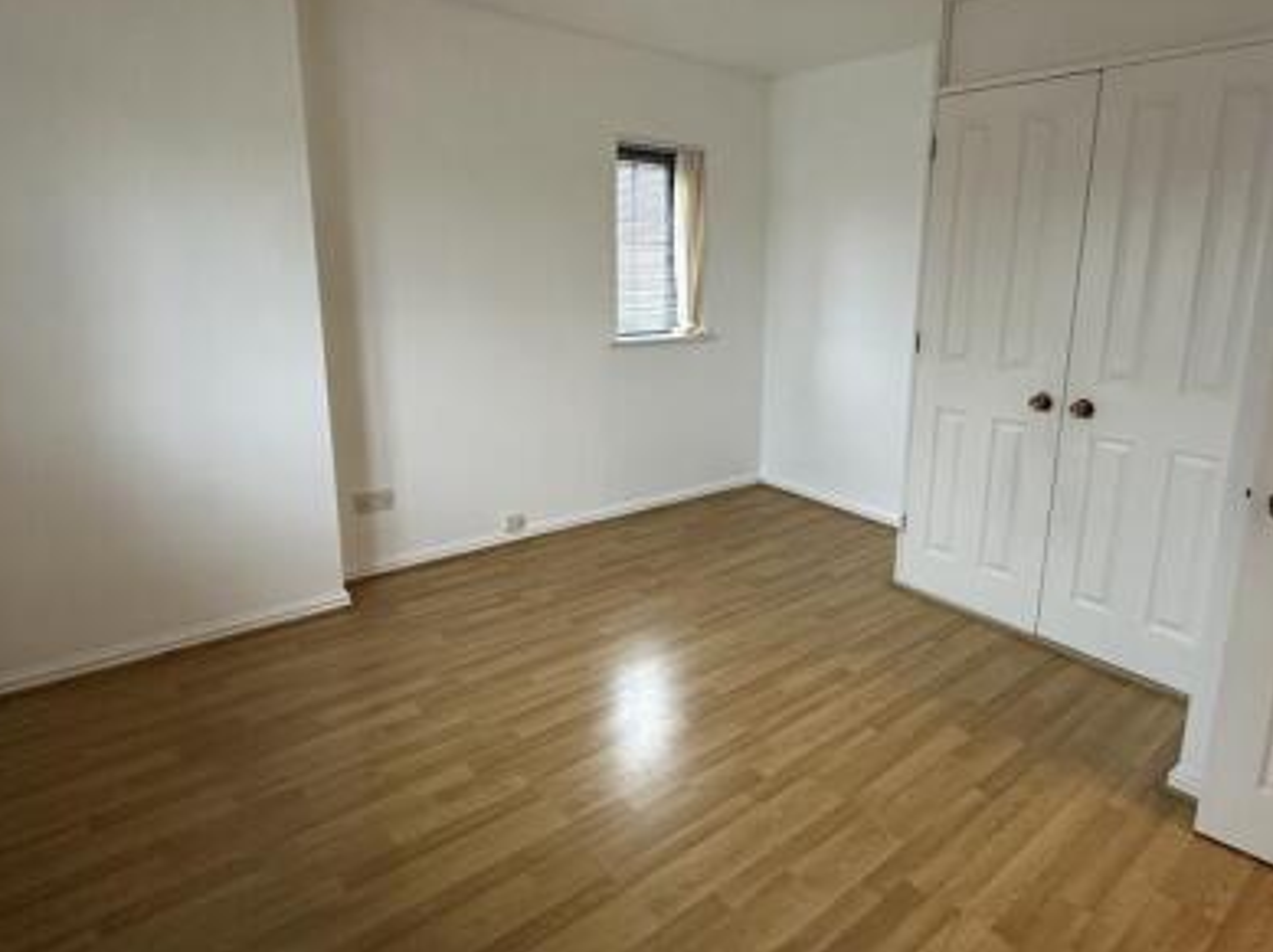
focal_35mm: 21
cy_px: 414
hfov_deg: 78.7
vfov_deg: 63.1
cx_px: 715
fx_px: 772
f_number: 2.2
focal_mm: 2.22
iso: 400
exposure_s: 1/60
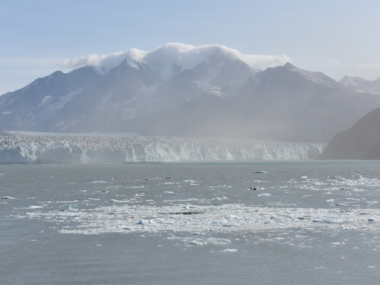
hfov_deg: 27.4
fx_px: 779
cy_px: 142
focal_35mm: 71
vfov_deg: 20.7
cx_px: 209
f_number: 10
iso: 100
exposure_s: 1/400
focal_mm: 65
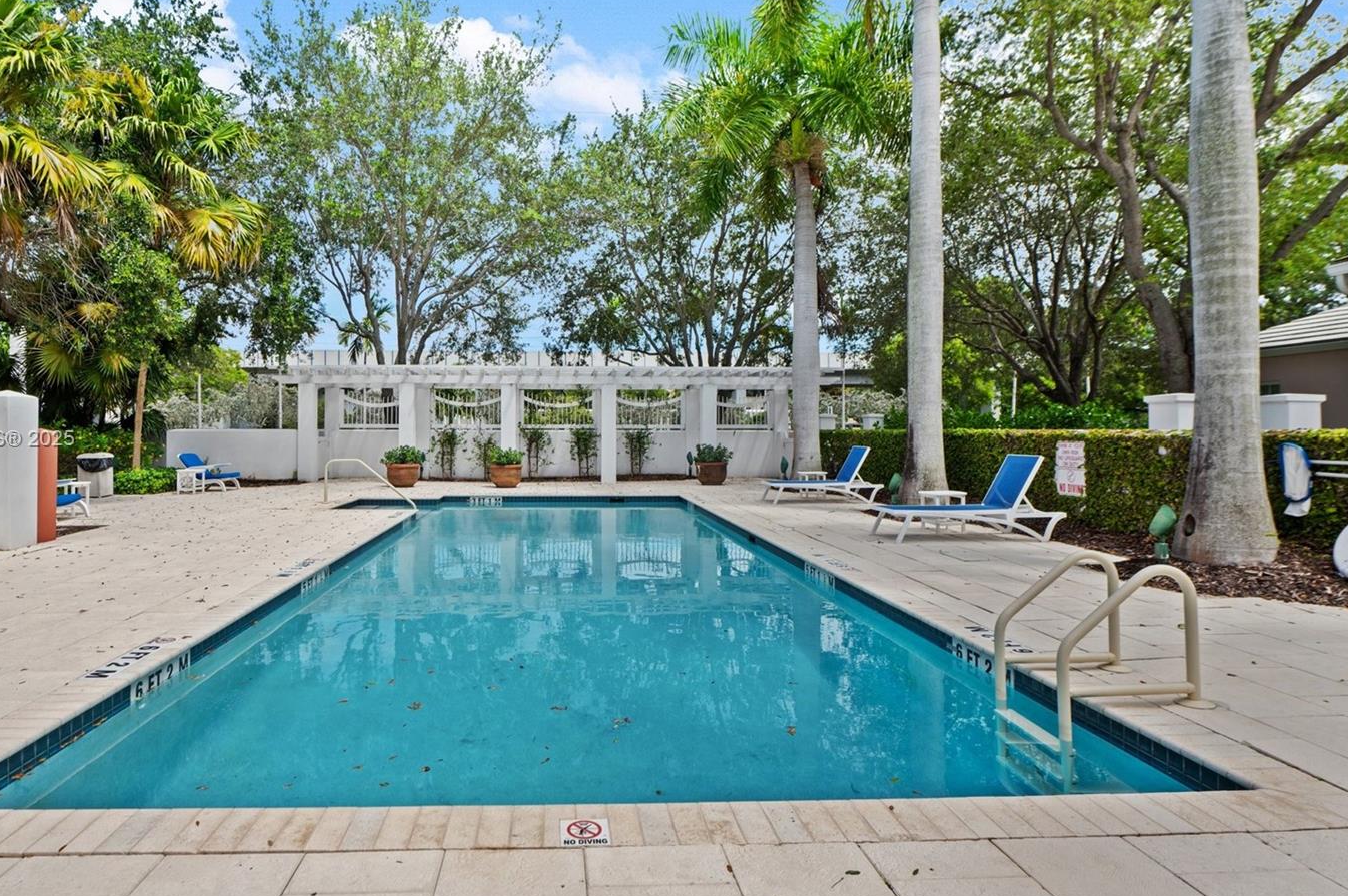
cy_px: 441
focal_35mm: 19
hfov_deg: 86.1
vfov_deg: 64.4
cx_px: 555
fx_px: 711
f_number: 8
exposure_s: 1/500
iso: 200
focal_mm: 16
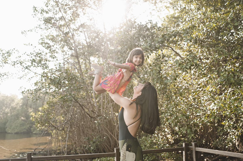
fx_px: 236
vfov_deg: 37.8
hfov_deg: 54.5
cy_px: 80
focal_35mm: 35
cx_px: 122
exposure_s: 1/640
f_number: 3.5
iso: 800
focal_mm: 35
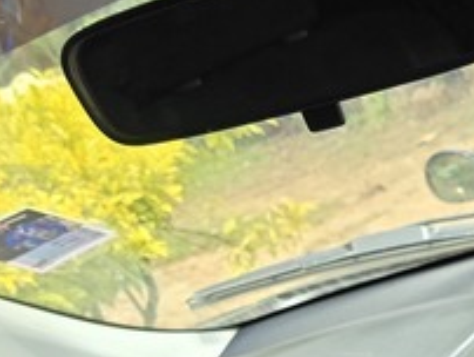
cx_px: 833
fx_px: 1248
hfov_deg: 17.7
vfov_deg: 14.4
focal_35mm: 91
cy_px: 639
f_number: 1.7
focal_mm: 6.3
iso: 64
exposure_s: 1/180
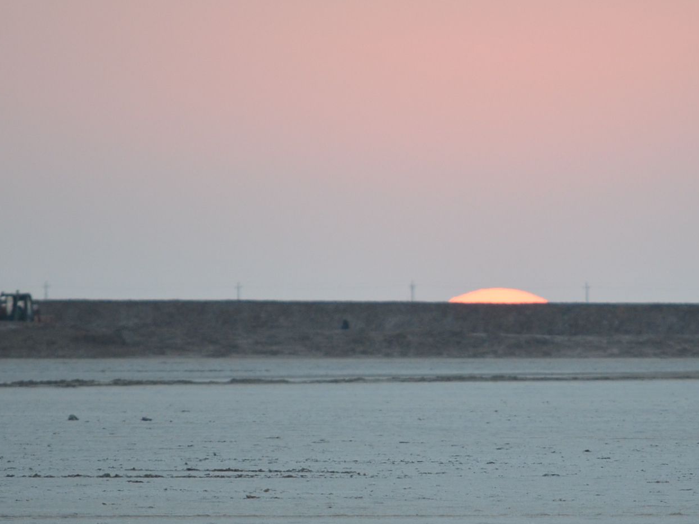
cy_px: 358
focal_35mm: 855
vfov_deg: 1.7
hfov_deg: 2.3
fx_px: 17265
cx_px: 472
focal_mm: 300
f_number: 5.6
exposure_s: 1/200
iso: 800
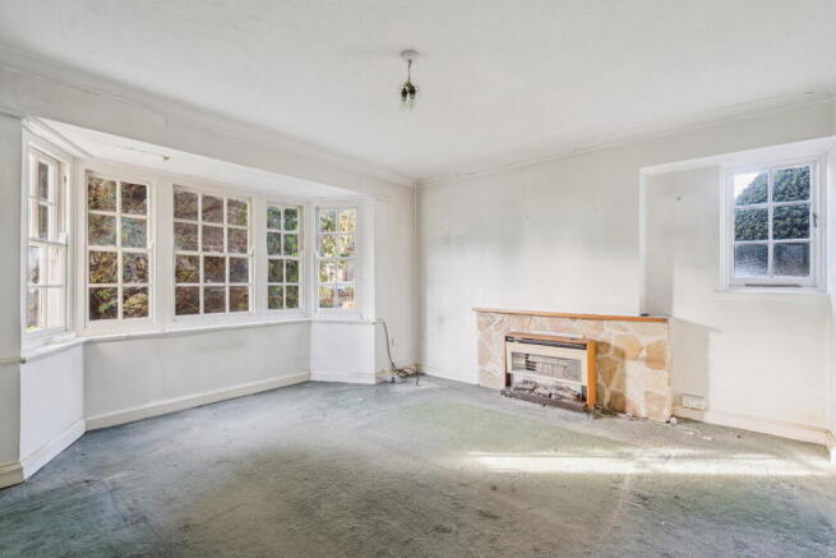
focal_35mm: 16
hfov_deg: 96.7
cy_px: 279
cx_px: 418
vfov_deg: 73.8
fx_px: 372
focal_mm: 16
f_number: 5.6
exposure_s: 1/25
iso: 500
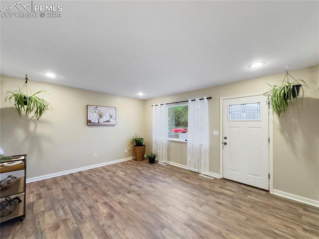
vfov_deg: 85.6
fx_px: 129
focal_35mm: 14
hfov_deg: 102.1
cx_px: 160
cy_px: 120
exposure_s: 1/60
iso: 250
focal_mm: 2.22
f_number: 2.2
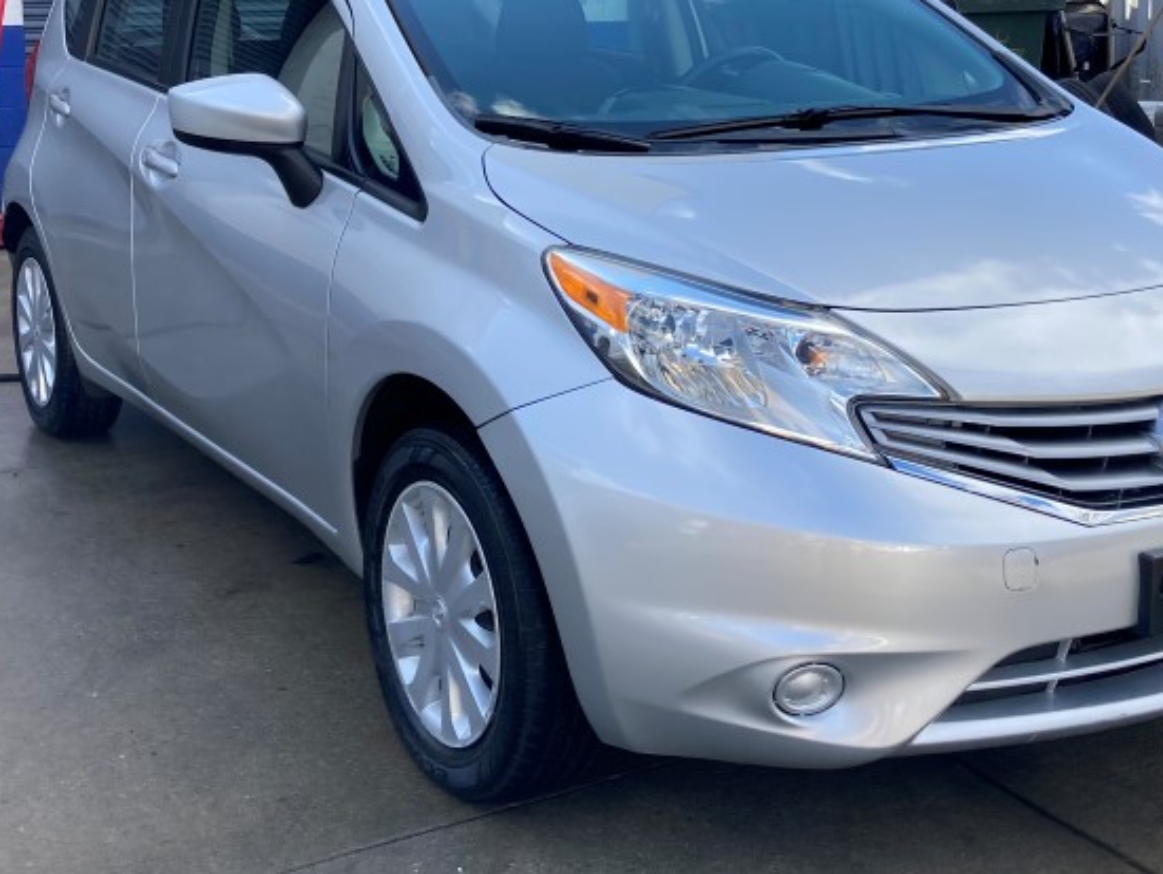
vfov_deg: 28.0
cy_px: 336
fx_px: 1748
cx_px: 614
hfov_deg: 36.8
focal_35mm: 52
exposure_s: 1/607
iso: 20
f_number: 1.8
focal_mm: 3.99
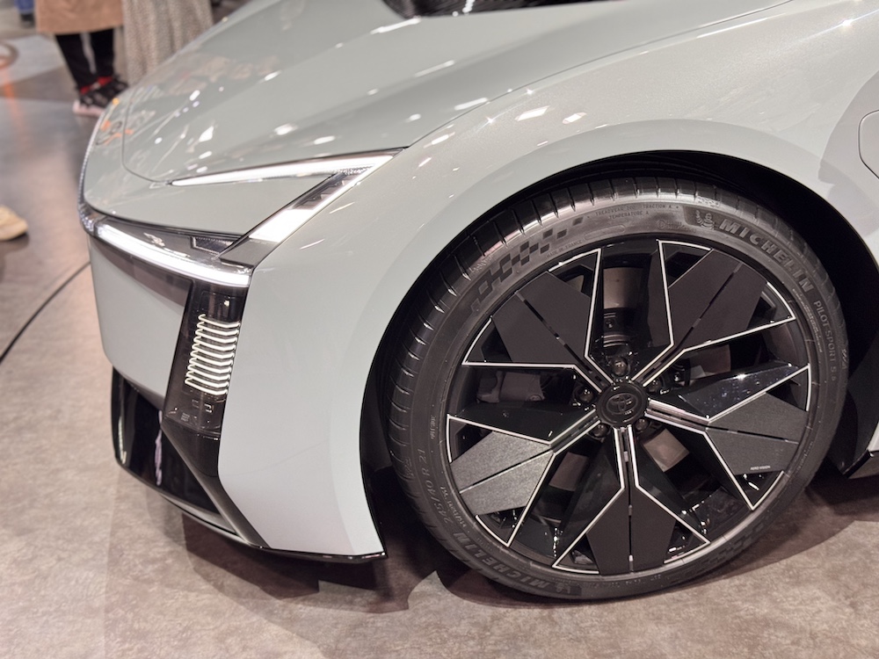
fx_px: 1219
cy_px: 330
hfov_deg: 39.7
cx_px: 440
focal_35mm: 48
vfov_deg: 30.3
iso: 80
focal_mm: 6.76
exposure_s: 1/75
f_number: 1.78
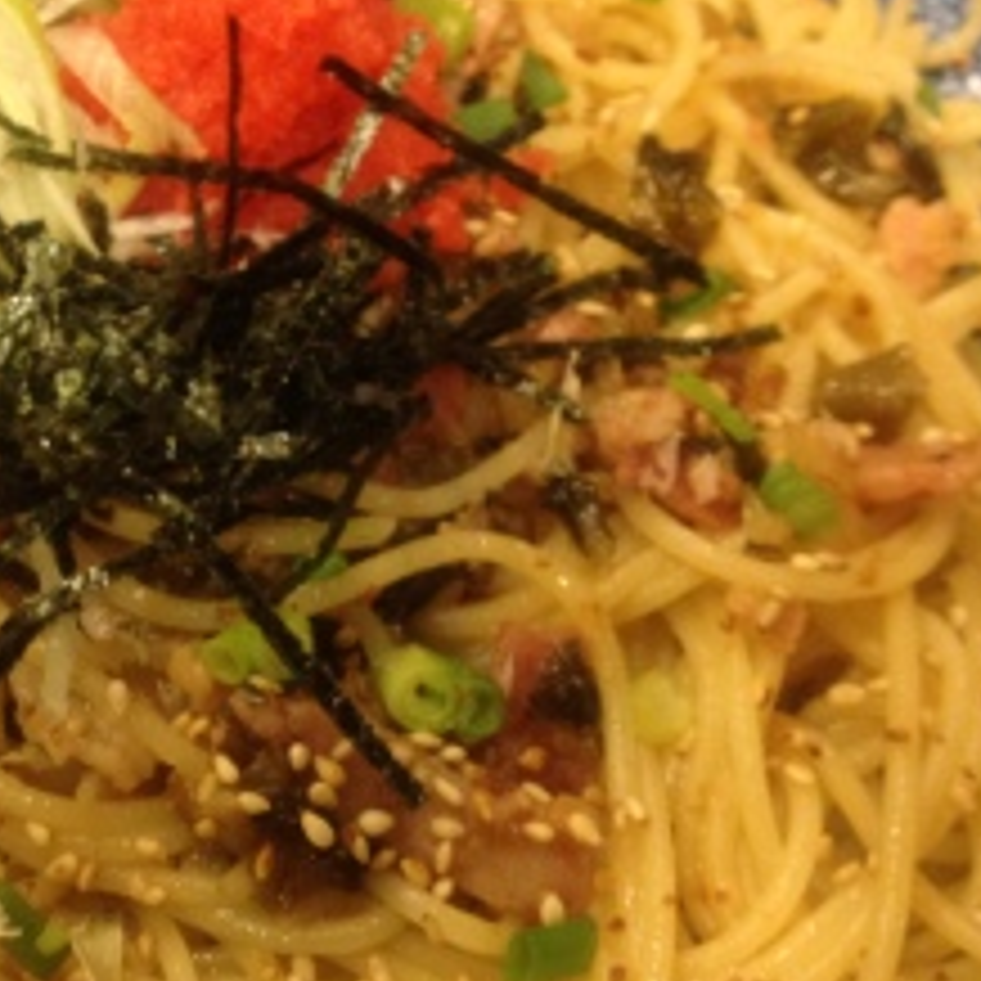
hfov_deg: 23.9
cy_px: 416
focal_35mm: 71
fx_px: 2276
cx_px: 194
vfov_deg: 24.3
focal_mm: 4.28
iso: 200
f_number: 2.4
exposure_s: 1/20
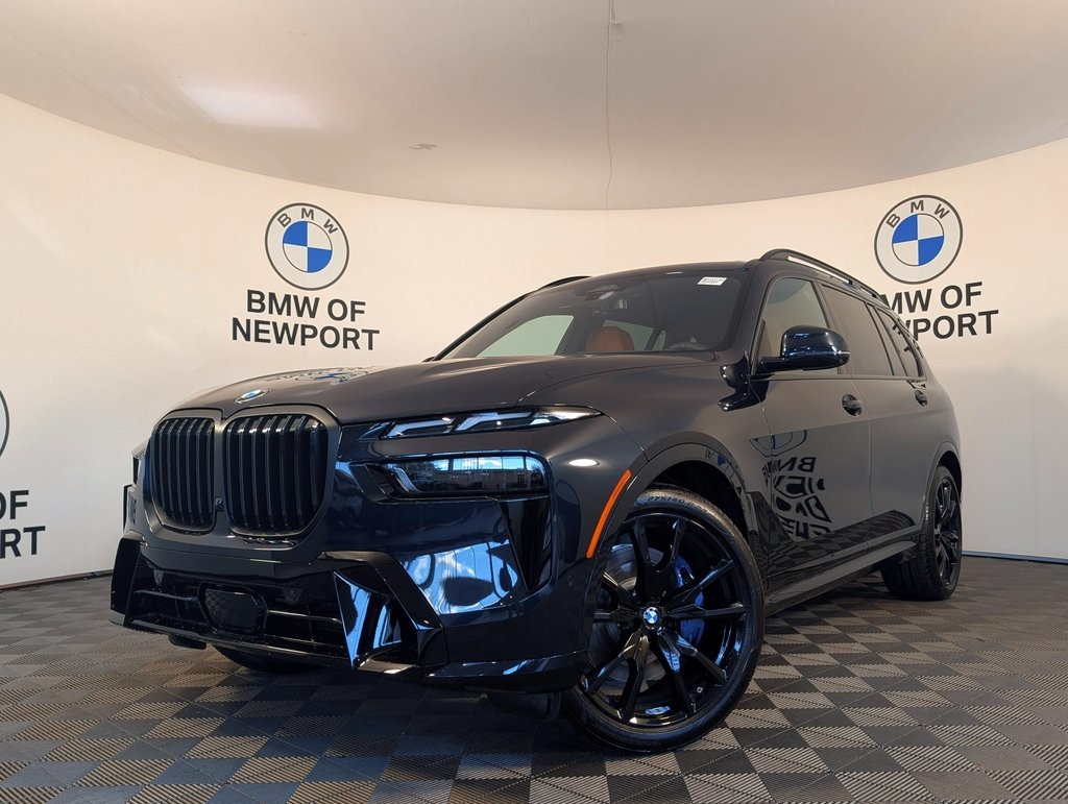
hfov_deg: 71.5
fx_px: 742
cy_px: 402
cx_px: 534
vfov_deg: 56.9
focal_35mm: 24
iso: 22
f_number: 1.68
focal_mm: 6.9
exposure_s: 1/50.9
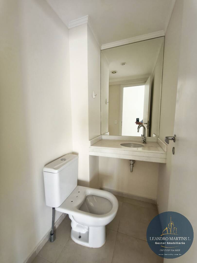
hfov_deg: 81.7
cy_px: 132
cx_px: 98
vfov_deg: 98.2
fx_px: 114
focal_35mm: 15
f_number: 2.2
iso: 320
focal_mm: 1.91
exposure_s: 1/30
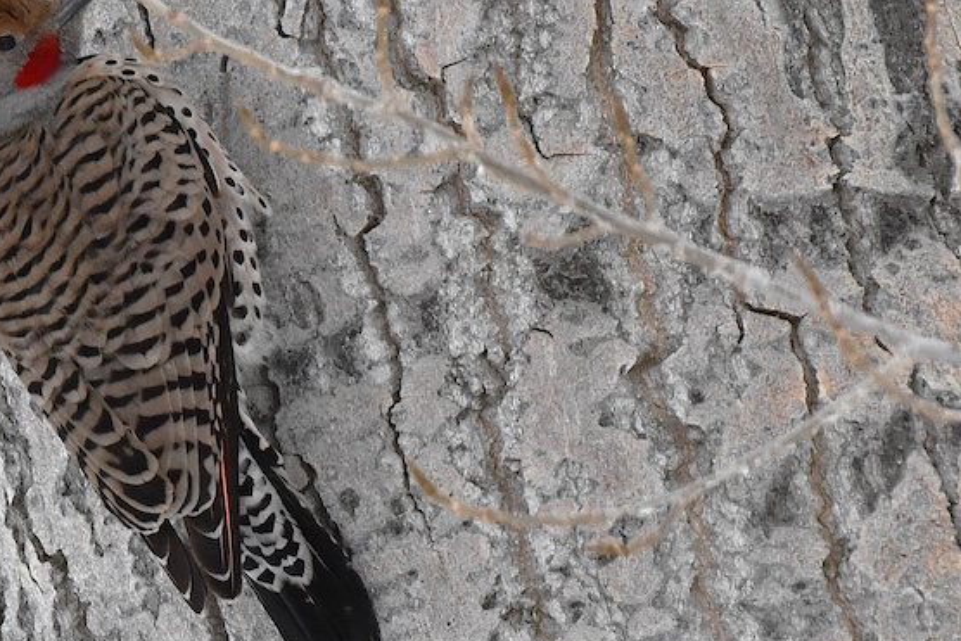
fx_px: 32440
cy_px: 352
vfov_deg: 1.1
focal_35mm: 1215
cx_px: 220
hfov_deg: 1.7
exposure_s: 1/1600
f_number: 11
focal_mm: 500
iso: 1600
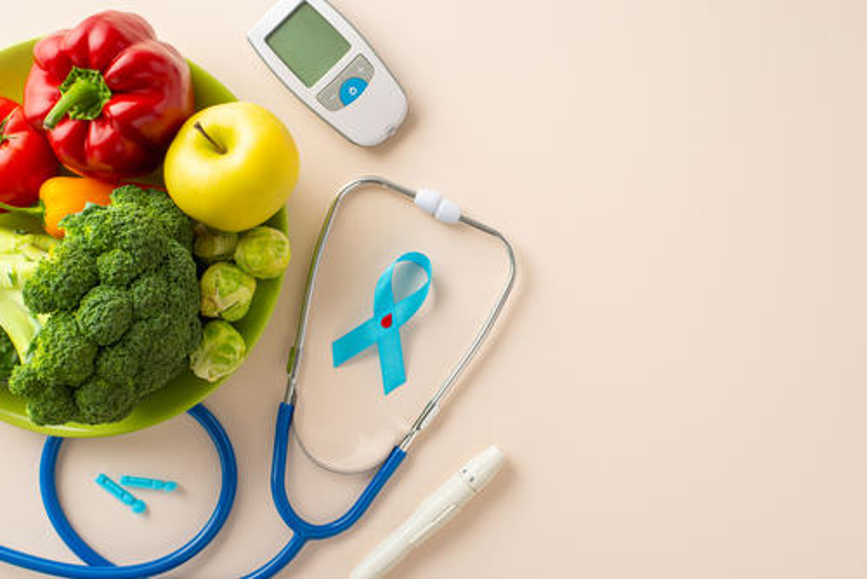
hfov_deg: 39.6
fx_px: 1205
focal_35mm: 50
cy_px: 290
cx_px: 434
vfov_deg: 27.0
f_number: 8
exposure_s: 1/125
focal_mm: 50
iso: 100
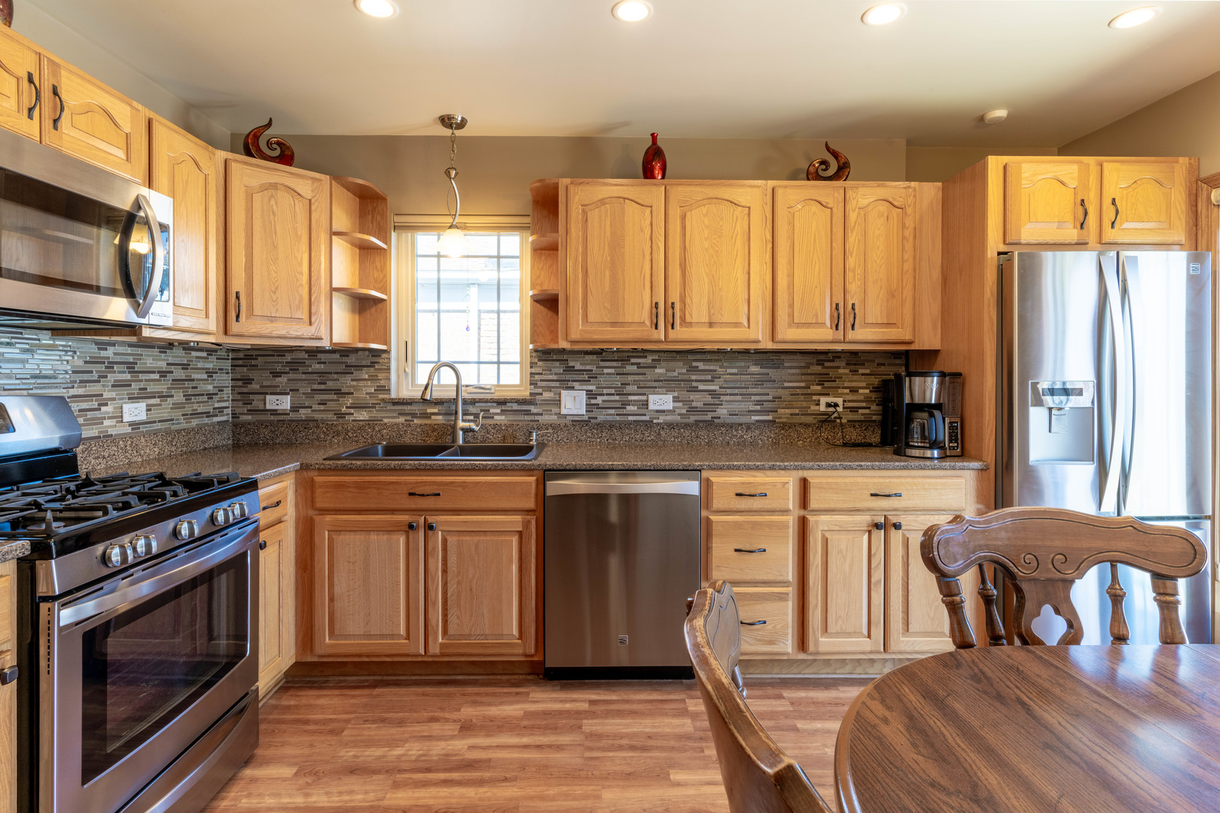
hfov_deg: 93.3
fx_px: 576
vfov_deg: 70.4
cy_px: 406
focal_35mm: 17
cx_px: 610
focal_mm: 17
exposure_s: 1/15
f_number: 13
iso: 160
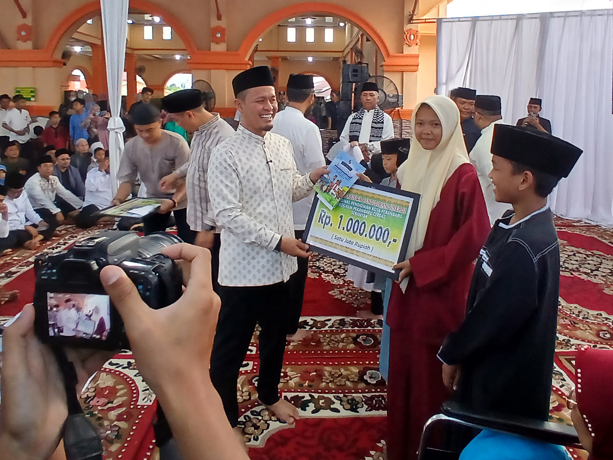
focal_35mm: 25
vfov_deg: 52.9
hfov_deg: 69.3
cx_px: 324
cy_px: 125
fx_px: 443
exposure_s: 1/33.3
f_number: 2.2
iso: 125
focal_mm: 1.4
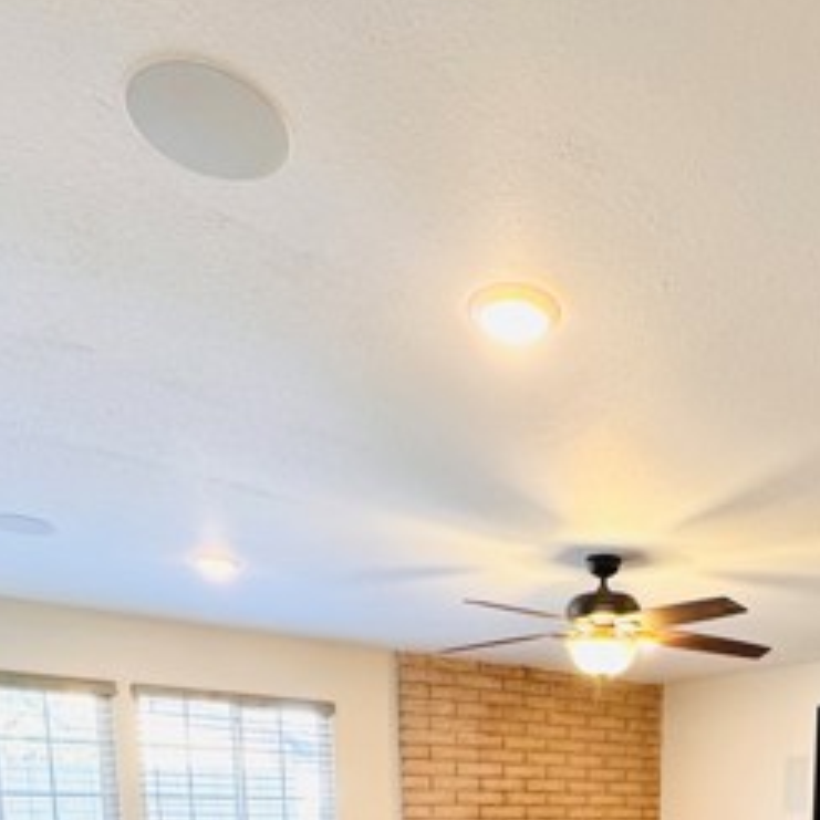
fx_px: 858
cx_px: 574
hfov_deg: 49.8
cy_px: 956
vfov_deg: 39.1
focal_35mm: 32
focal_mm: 2.22
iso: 400
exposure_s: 1/60
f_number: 2.2
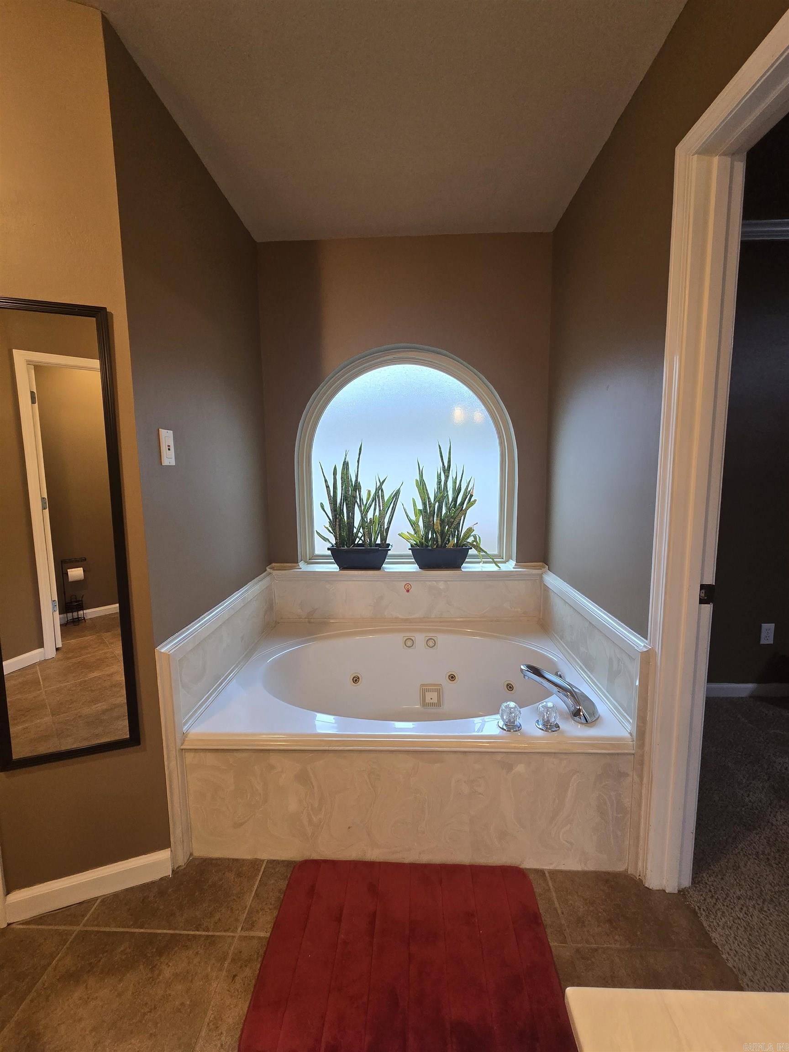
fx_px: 395
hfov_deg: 89.9
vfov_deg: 106.2
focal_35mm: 13
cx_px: 394
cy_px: 526
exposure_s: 1/60
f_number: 2.2
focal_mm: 2.2
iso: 200
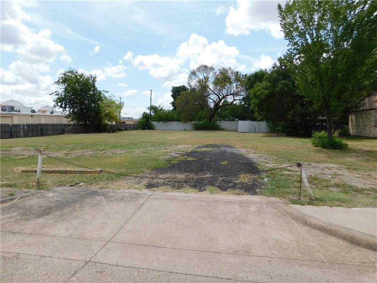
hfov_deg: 73.9
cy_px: 142
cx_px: 188
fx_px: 250
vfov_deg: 58.9
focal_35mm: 23
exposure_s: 1/400
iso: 125
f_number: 6
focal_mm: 4
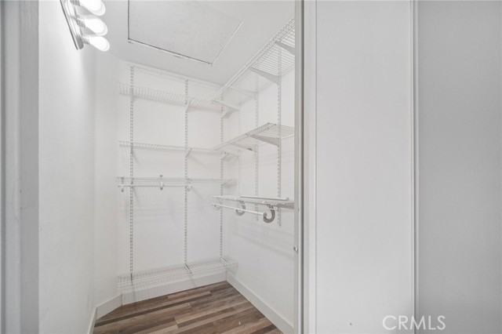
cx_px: 251
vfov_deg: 81.1
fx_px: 195
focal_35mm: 14
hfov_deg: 104.3
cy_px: 167
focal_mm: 9
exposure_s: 1/12
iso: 160
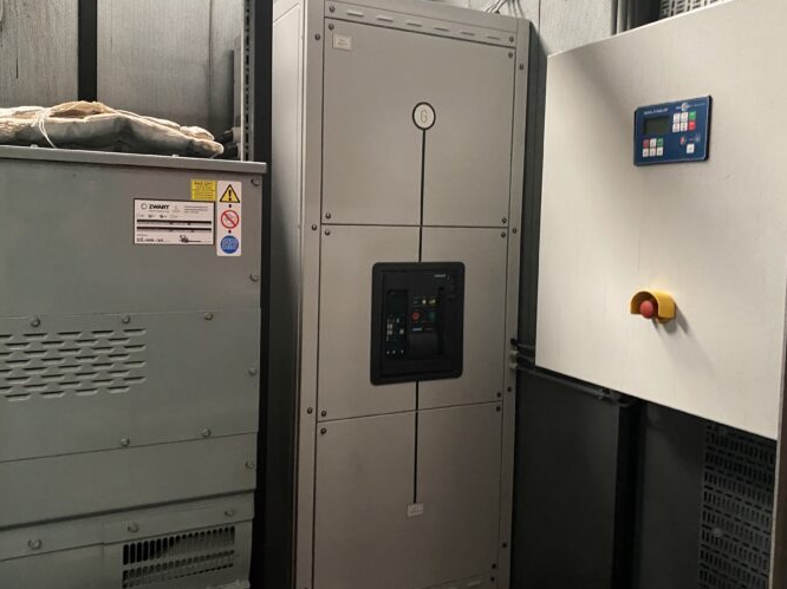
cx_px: 376
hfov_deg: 60.0
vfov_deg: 46.7
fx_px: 682
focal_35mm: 30
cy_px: 256
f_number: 1.8
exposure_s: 1/30
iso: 640
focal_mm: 4.25
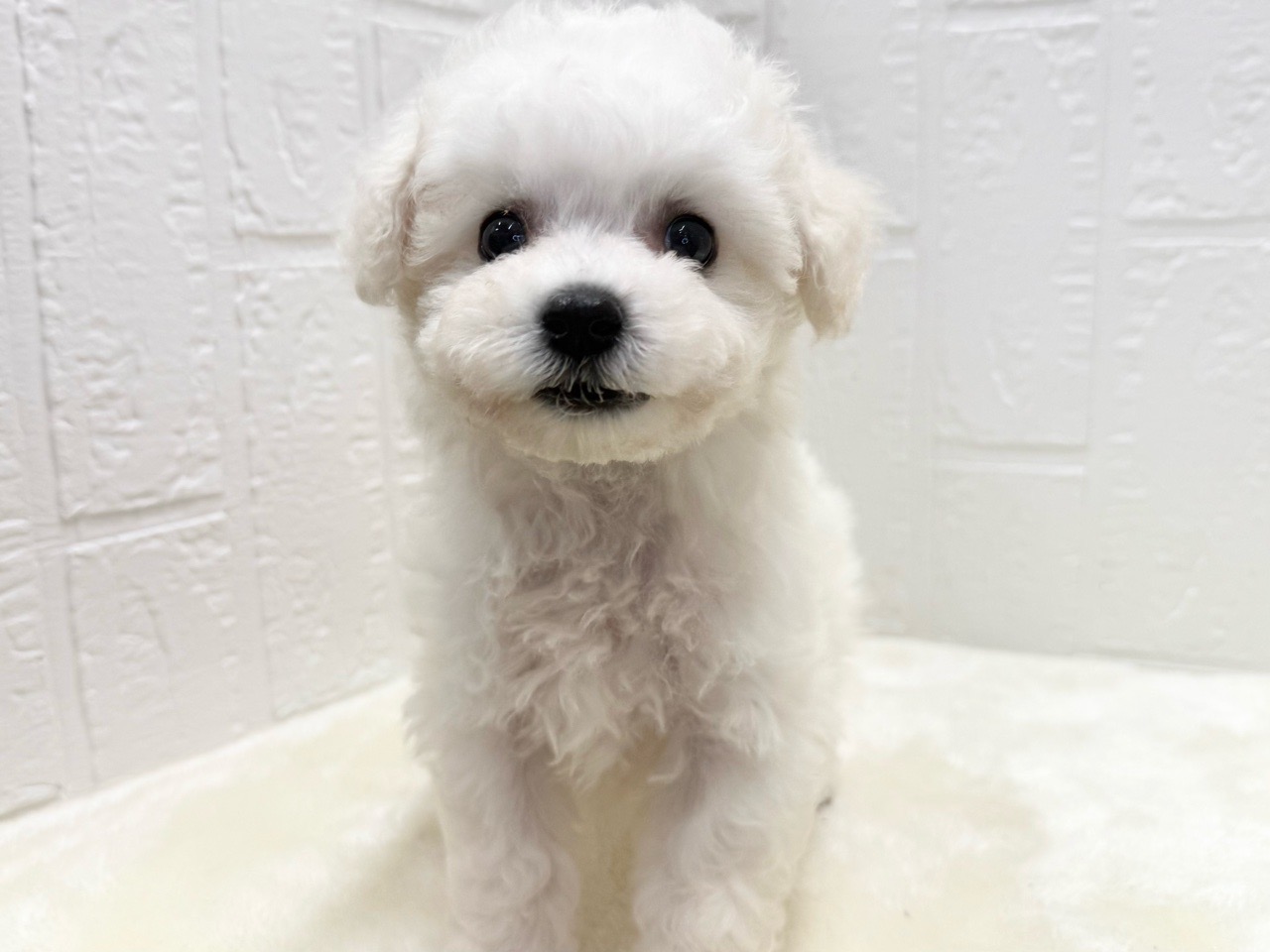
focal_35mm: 24
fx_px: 881
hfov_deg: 71.6
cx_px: 635
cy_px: 476
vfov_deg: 56.8
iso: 100
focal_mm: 6.76
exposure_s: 1/100
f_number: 1.78
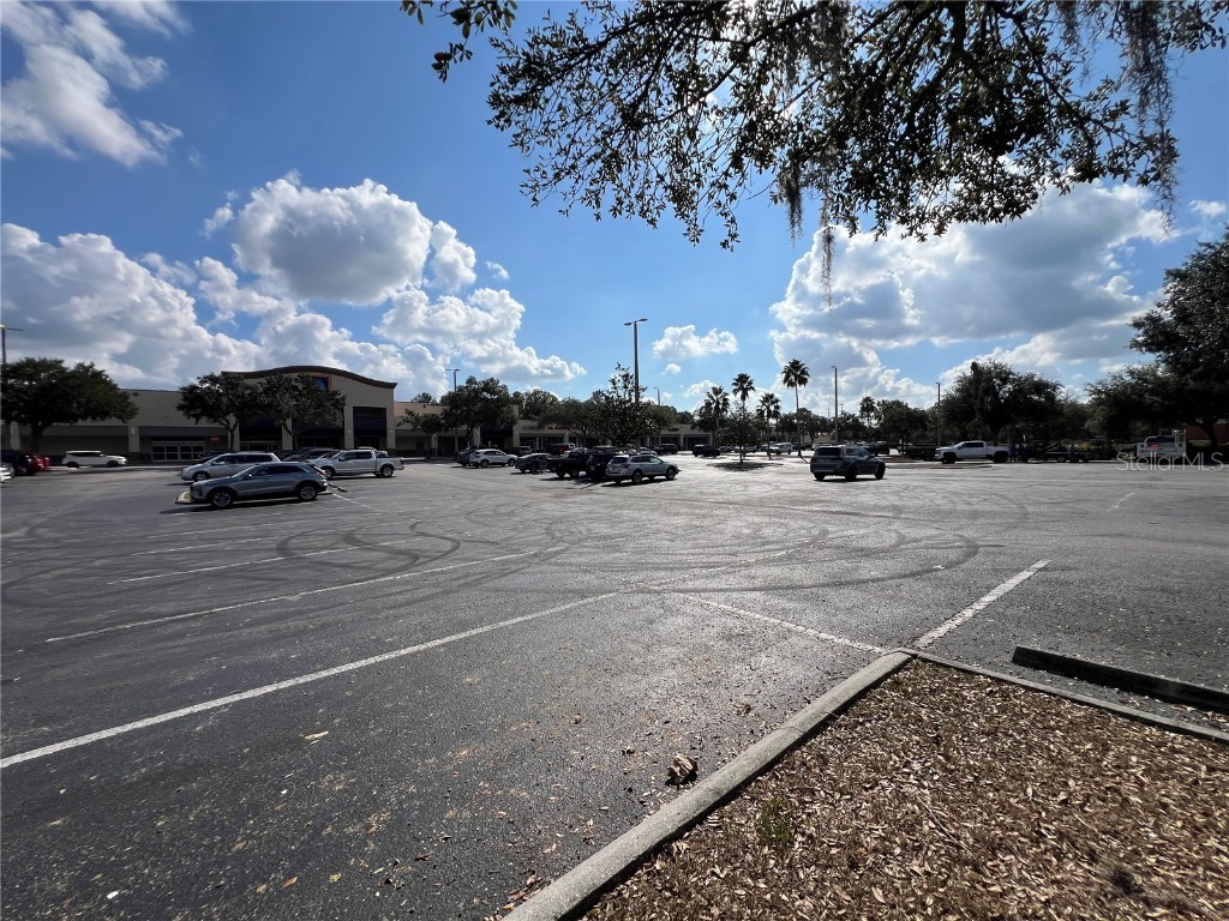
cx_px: 614
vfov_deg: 89.9
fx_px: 462
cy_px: 460
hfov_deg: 106.2
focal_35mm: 13
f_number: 1.8
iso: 40
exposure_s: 1/5236
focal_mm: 1.57
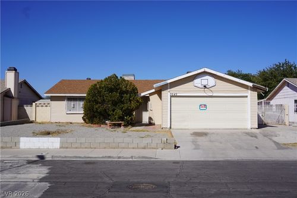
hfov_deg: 51.3
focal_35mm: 38
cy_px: 99
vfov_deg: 35.5
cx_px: 148
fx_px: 309
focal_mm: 25
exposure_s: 1/320
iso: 100
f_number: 11
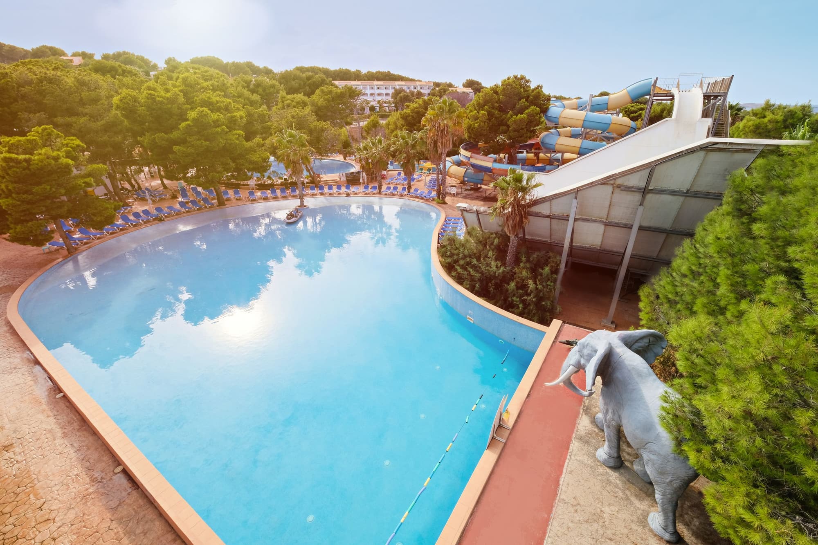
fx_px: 341
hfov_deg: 100.4
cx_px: 409
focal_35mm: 15
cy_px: 272
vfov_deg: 77.3
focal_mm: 10
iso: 800
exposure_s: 1/320
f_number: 13
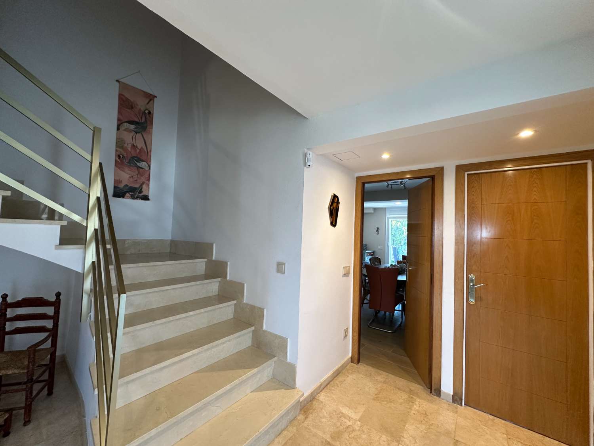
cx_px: 297
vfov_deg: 85.7
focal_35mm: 14
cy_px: 223
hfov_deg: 102.1
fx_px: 240
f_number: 2.2
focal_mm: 2.22
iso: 160
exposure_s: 1/100
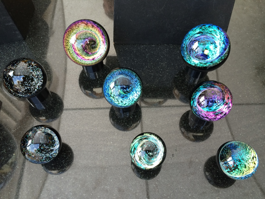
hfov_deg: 61.7
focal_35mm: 29
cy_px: 100
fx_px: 222
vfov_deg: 48.2
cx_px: 132
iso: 32
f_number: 2.2
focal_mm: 4.15
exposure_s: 1/40
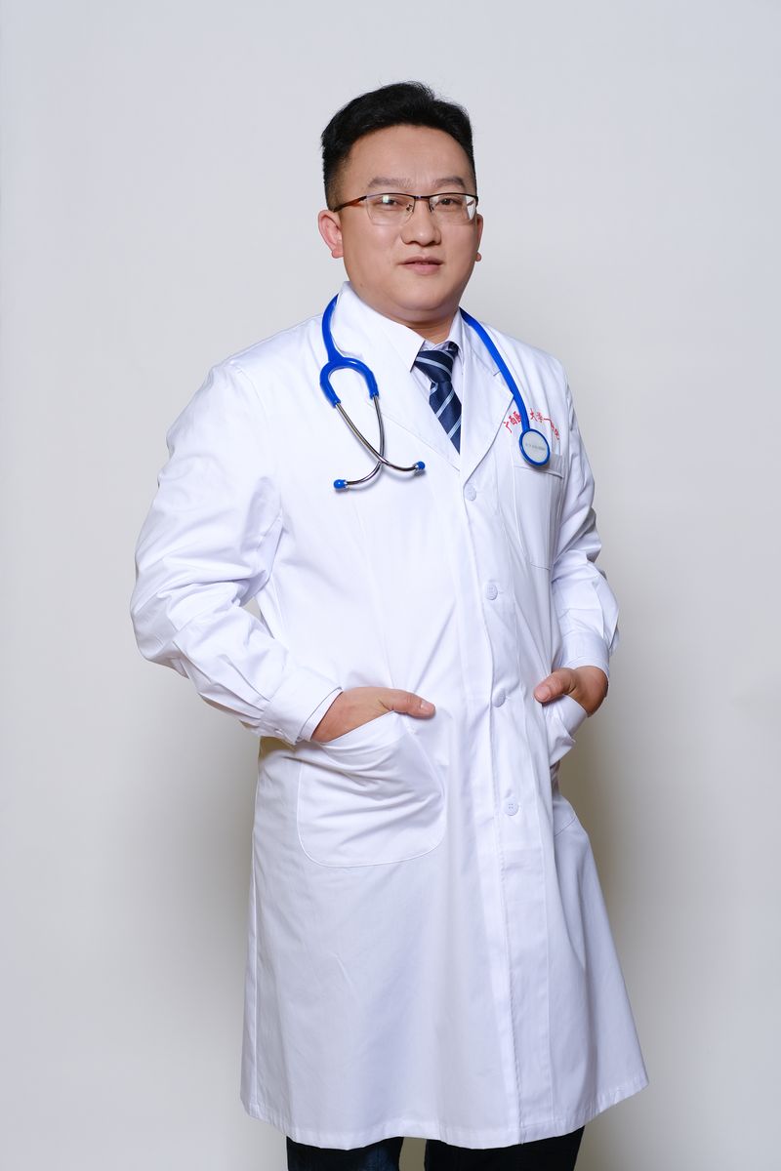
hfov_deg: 16.3
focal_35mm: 84
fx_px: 2733
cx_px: 390
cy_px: 586
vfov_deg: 24.2
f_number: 4
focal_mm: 56
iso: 250
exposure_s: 1/160
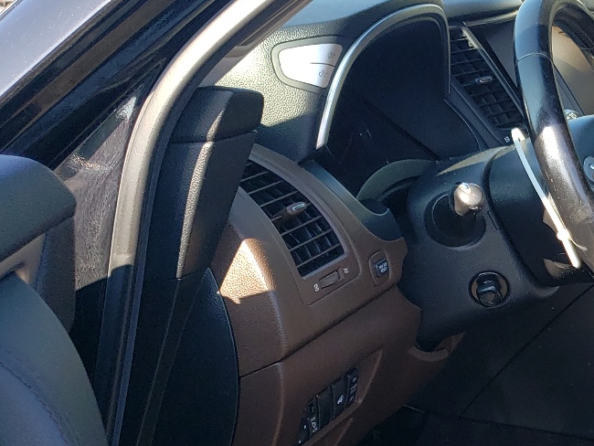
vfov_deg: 22.7
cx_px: 726
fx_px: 1099
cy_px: 349
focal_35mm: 64
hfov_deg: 26.6
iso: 50
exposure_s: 1/357
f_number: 1.5
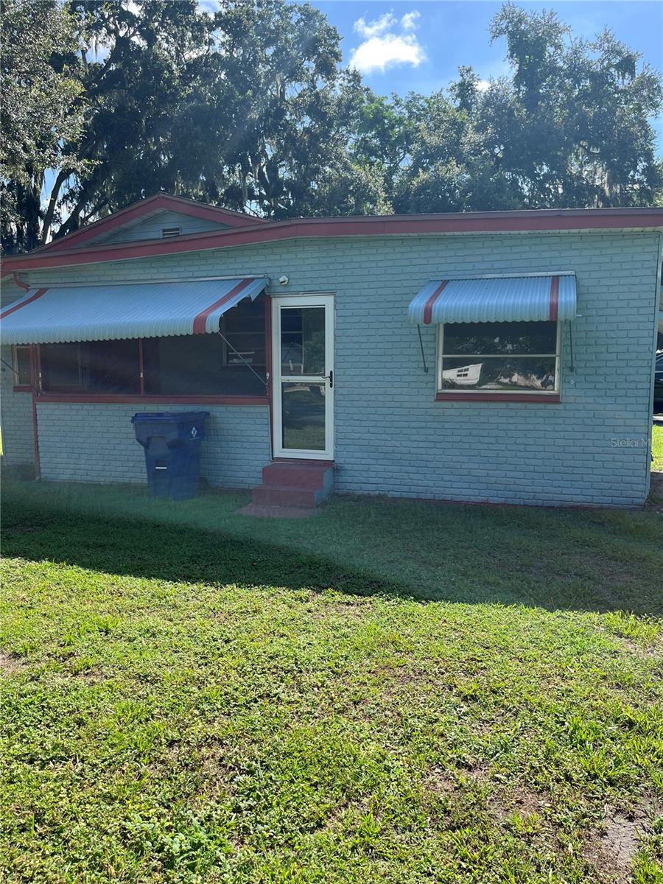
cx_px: 332
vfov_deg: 67.3
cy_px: 442
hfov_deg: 53.1
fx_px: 664
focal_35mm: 26
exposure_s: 1/1355
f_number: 1.6
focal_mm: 5.1
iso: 50
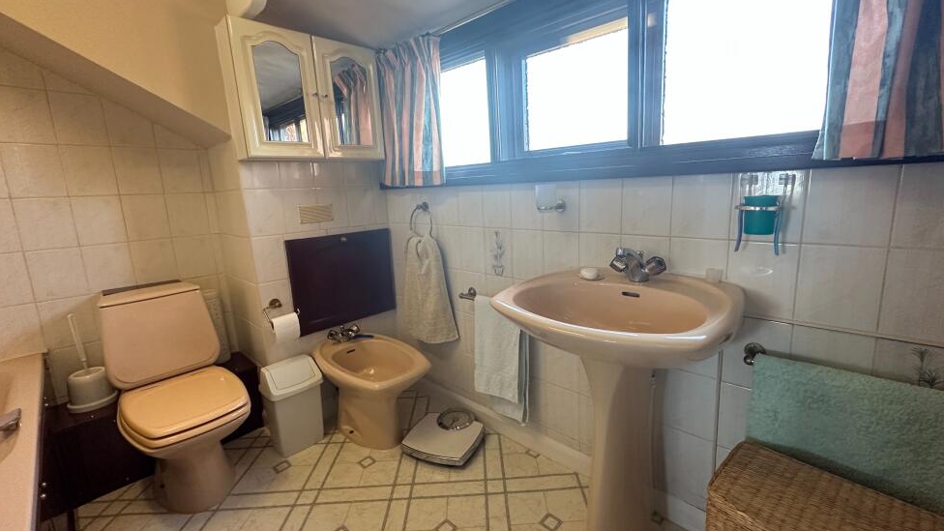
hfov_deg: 99.3
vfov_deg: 67.1
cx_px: 487
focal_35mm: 16
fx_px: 400
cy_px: 257
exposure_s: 1/100
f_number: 2.2
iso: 250
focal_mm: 2.22
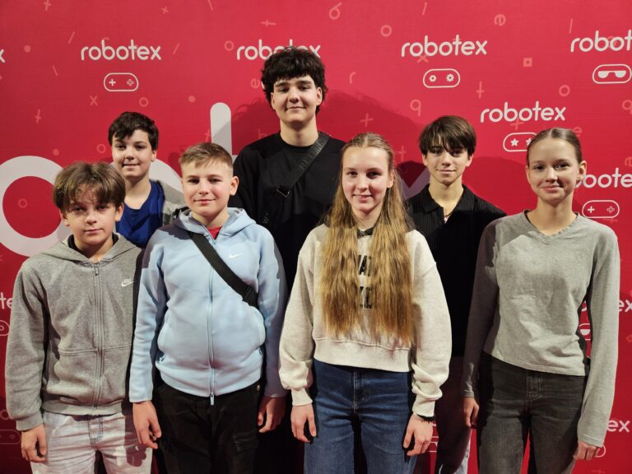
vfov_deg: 58.9
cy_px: 237
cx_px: 316
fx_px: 420
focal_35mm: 23
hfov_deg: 73.9
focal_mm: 5.4
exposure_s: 1/100
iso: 64
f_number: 1.8
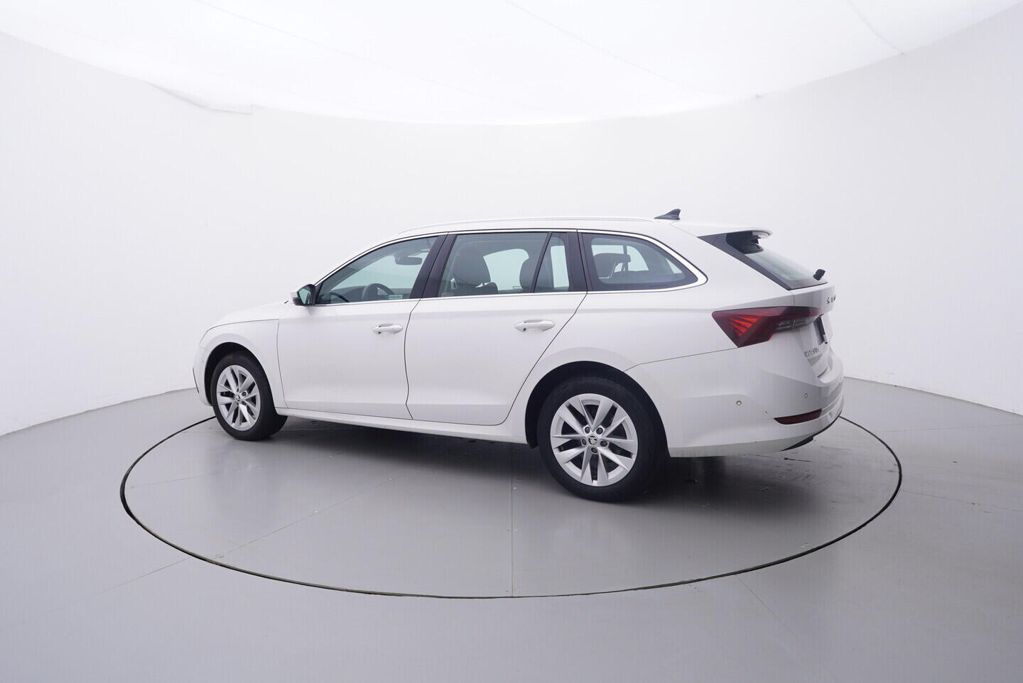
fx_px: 640
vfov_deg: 56.2
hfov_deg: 77.3
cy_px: 342
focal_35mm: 22
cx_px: 512
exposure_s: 1/80
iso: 200
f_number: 5
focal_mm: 15
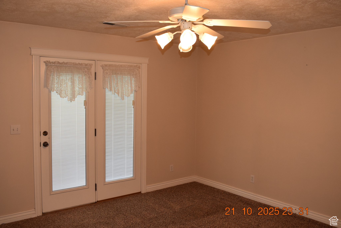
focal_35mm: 33
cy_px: 114
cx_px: 170
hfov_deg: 57.2
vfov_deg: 40.0
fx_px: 313
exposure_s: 1/125
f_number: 5.6
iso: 800
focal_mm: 22
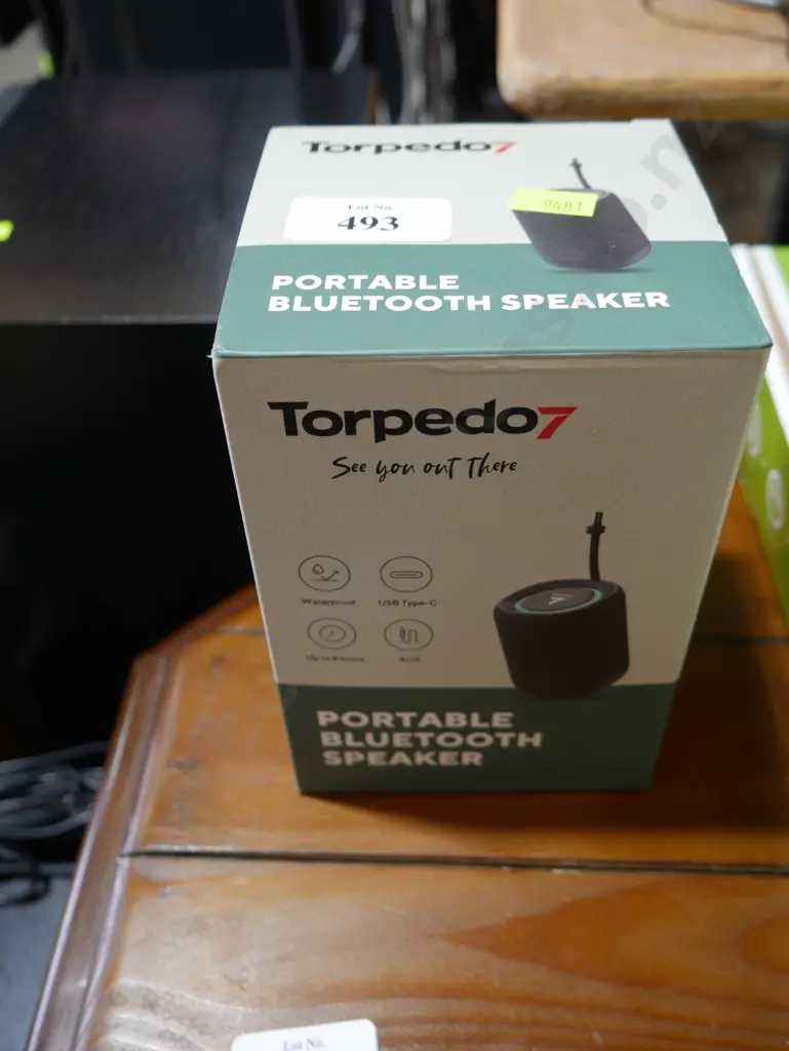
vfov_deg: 59.9
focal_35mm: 30
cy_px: 526
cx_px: 394
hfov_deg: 46.8
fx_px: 911
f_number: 3.6
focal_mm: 15
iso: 250
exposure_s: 1/60
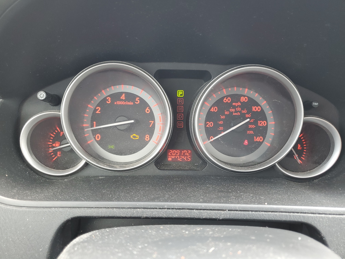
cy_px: 130
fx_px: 259
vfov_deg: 53.1
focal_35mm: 26
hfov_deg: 67.3
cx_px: 172
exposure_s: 1/60.2
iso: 69
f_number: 1.5
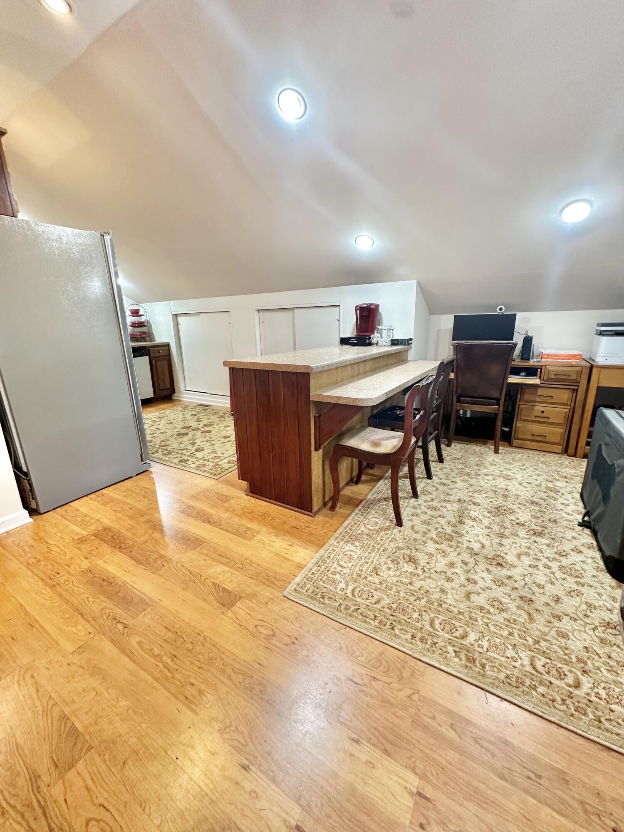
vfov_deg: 102.1
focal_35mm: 14
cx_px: 312
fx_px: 336
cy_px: 416
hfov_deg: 85.7
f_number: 2.2
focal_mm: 2.22
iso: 200
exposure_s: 1/60
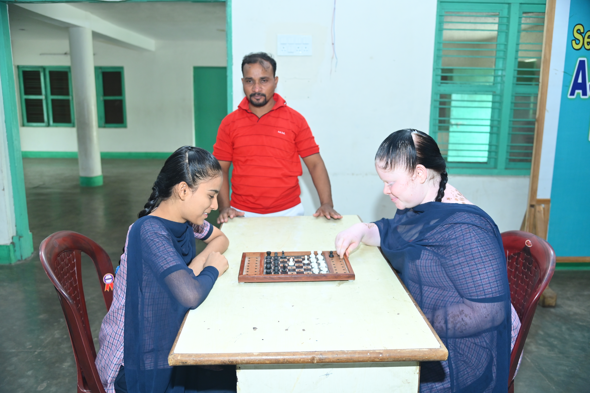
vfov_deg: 43.6
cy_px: 196
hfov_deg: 62.0
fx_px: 491
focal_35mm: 30
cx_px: 295
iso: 1250
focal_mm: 30
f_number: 4
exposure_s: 1/125
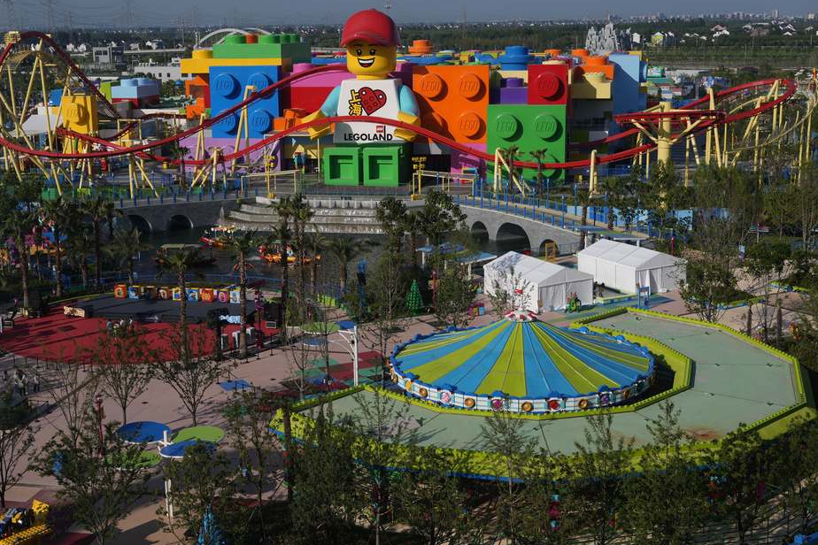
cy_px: 284
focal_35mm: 51
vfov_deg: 26.5
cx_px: 382
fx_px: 1159
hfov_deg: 38.9
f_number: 4
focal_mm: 46
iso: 64
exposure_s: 1/1000
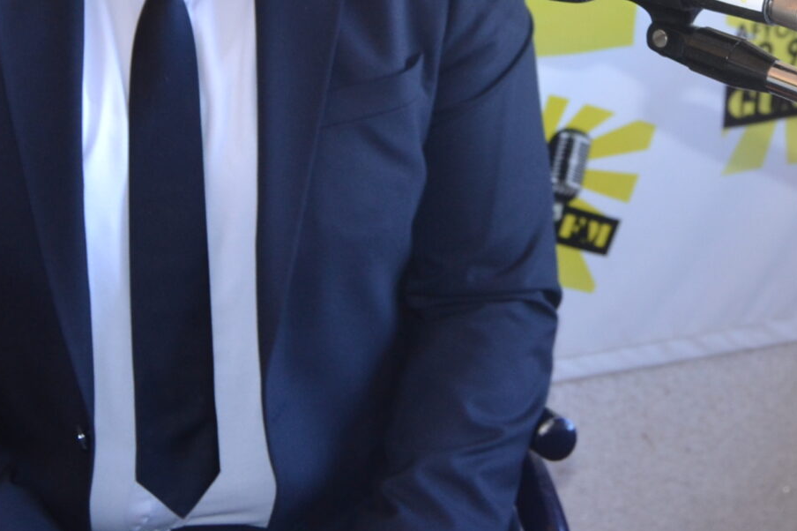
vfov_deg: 15.5
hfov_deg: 23.9
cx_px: 439
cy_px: -108
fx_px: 1881
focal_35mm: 85
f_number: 4
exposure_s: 1/60
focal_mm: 20
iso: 400
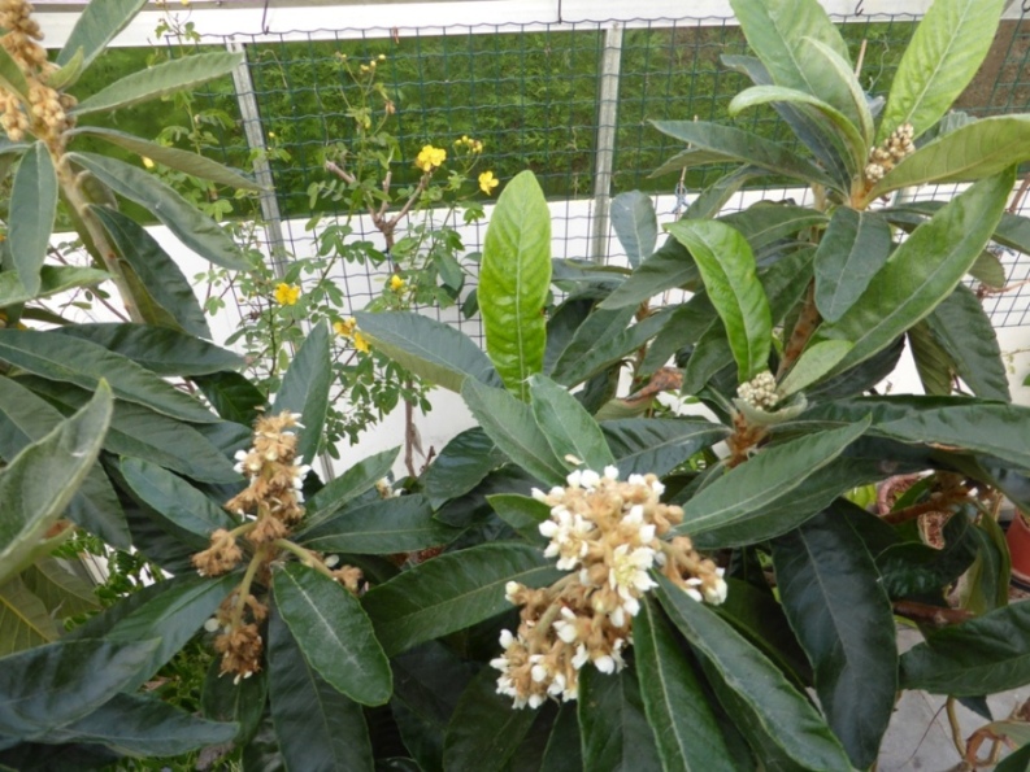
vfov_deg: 56.8
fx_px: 714
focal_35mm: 24
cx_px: 515
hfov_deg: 71.6
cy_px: 386
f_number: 3.3
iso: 100
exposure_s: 1/80
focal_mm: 4.3
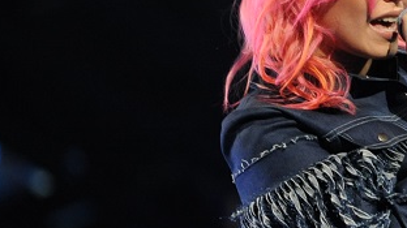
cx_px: 612
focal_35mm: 470
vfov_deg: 2.6
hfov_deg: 4.6
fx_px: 5069
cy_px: 107
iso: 2500
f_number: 3.2
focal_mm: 140
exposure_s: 1/200
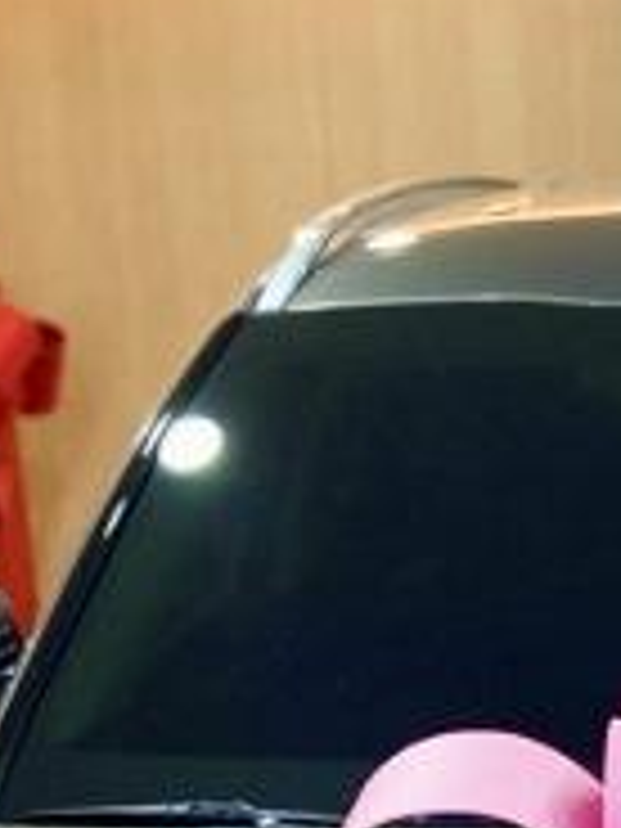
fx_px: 2703
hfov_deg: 12.8
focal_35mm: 113
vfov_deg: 16.2
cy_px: 1170
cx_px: 716
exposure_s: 1/60
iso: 160
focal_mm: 4.25
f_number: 1.8
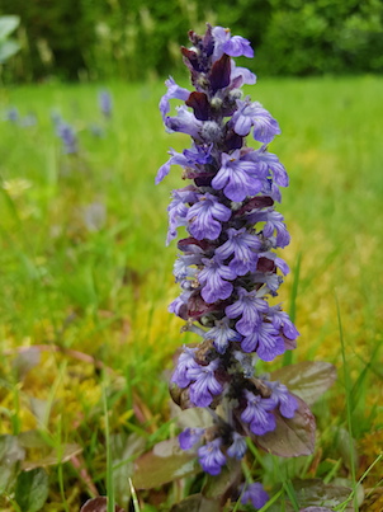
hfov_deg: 53.0
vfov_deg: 67.3
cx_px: 192
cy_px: 256
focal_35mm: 26
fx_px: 384
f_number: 1.7
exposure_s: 1/167
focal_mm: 4.3
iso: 40
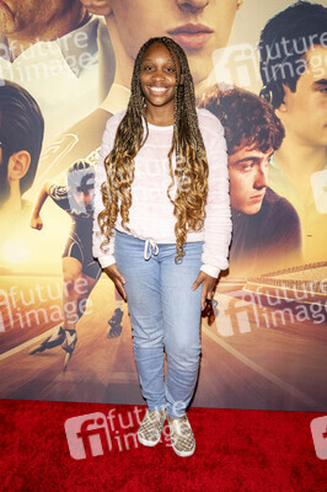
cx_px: 164
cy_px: 246
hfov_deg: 35.0
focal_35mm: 38
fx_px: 519
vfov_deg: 50.7
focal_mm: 38
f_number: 4.5
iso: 800
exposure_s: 1/200
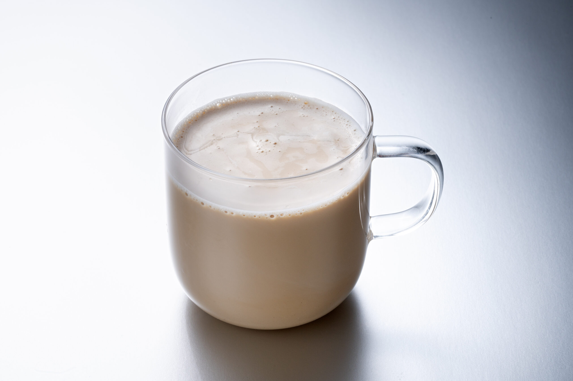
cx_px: 286
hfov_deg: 17.1
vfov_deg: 11.4
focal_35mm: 120
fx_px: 1909
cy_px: 190
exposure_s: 1/200
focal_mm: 120
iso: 200
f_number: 22
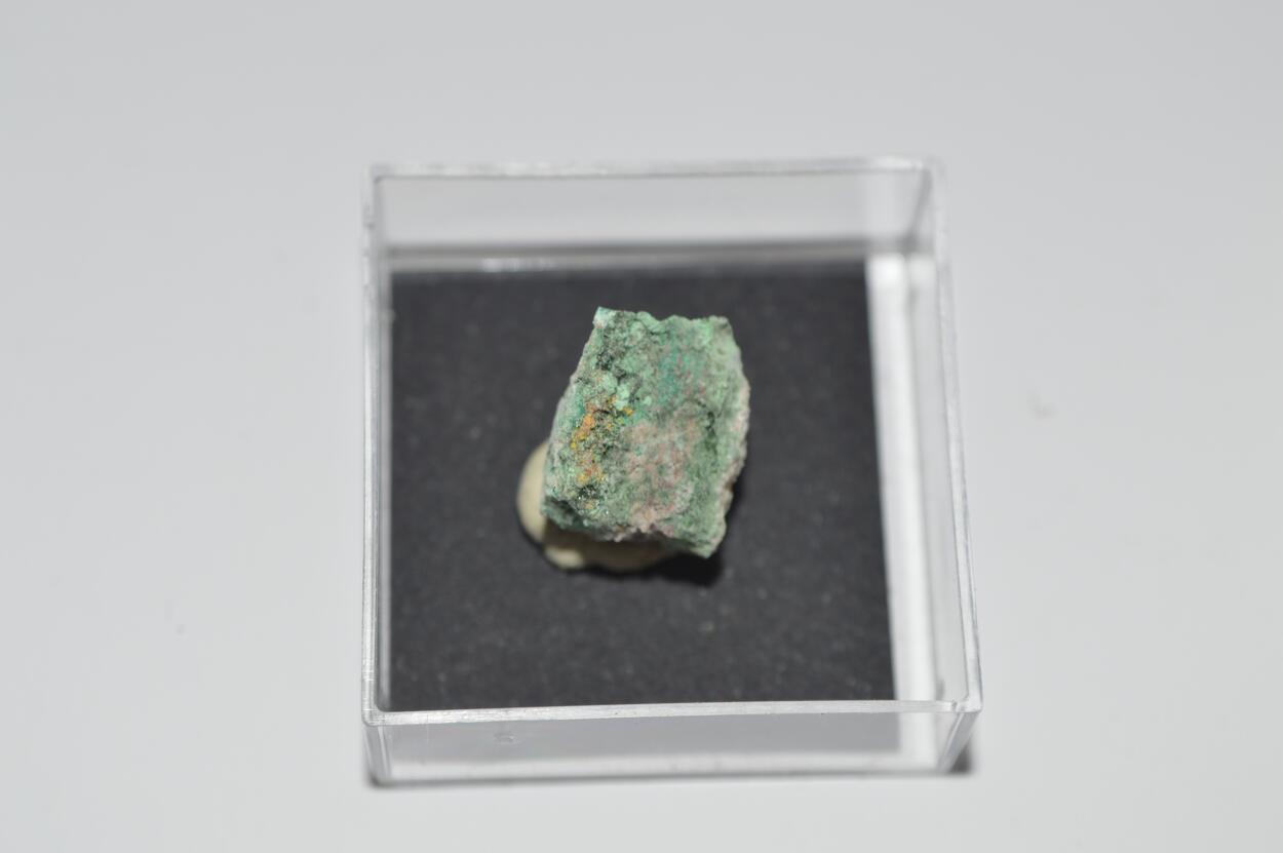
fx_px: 2937
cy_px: 426
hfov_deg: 24.6
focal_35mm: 82
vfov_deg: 16.5
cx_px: 642
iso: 100
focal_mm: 55
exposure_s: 1/60
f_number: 8
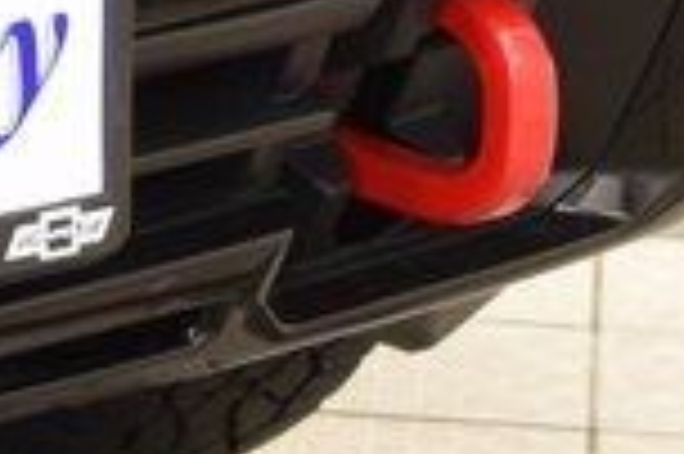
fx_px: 6130
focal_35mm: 323
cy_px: -609
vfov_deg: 4.2
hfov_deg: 6.0
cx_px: -1120
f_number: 6.3
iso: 1400
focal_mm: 32
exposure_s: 1/15
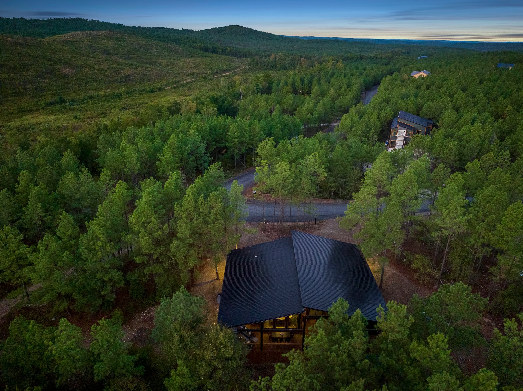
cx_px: 262
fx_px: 362
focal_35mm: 24
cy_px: 196
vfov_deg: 56.8
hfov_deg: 71.6
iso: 400
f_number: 2.8
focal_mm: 12.29
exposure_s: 1/100
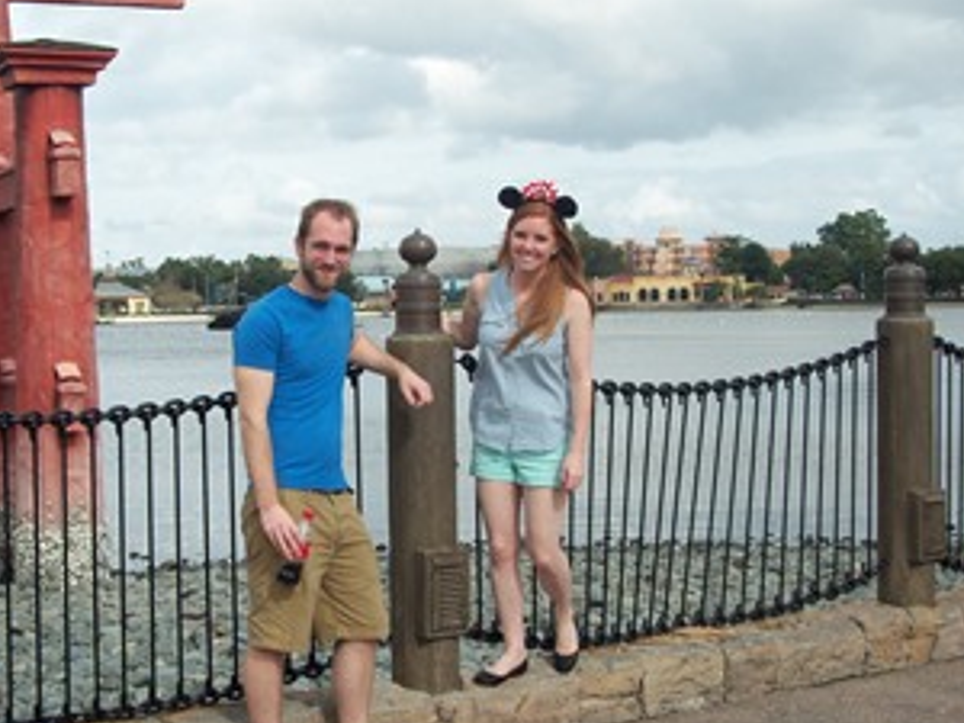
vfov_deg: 22.6
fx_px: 1810
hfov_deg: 29.7
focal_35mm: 65
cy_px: 386
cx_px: 376
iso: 80
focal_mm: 8.8
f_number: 3.6
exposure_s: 1/500
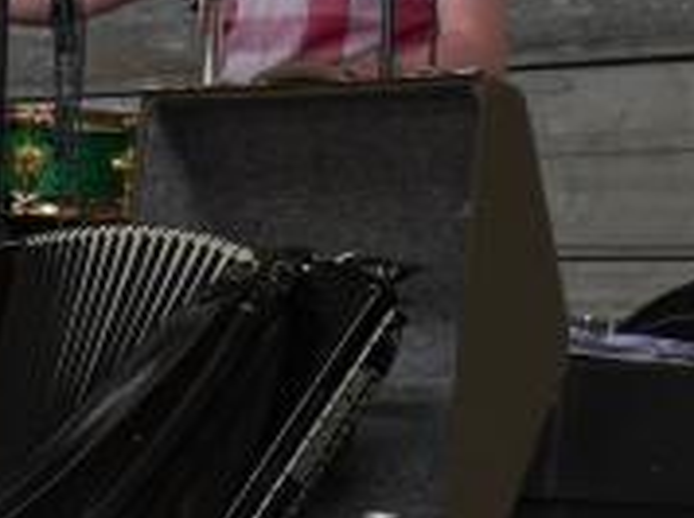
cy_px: 705
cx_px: -721
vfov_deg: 8.5
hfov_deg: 10.6
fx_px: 3424
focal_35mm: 171
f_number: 5.6
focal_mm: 19
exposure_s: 1/125
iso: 200
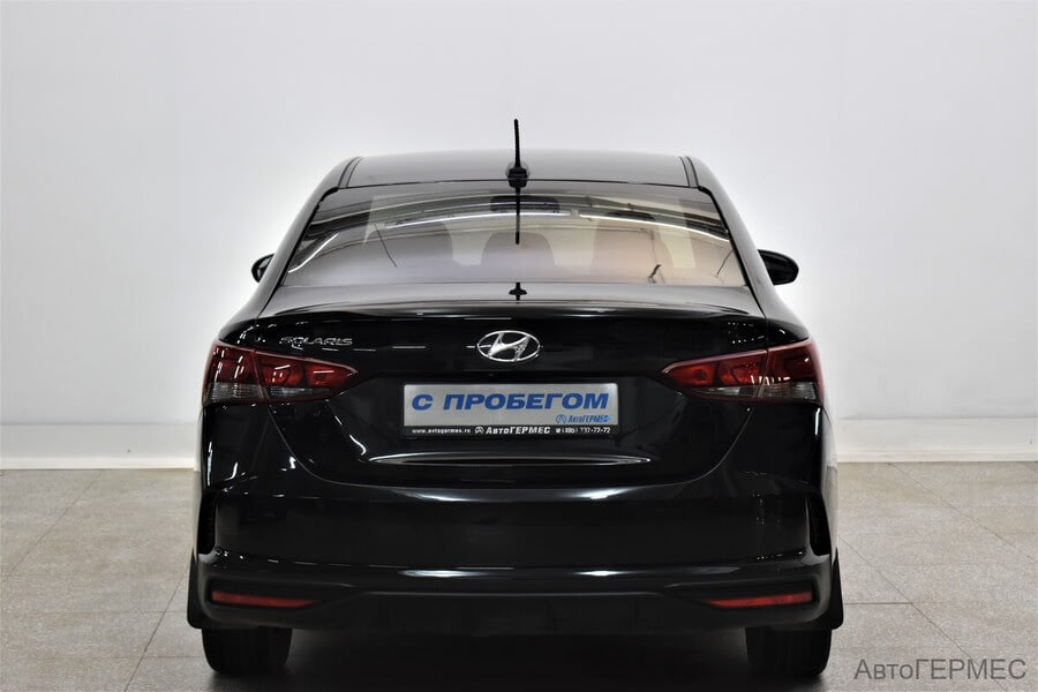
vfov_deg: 18.9
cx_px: 519
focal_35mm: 72
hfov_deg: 28.1
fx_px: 2076
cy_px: 346
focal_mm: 48
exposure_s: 1/60
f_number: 5.6
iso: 800
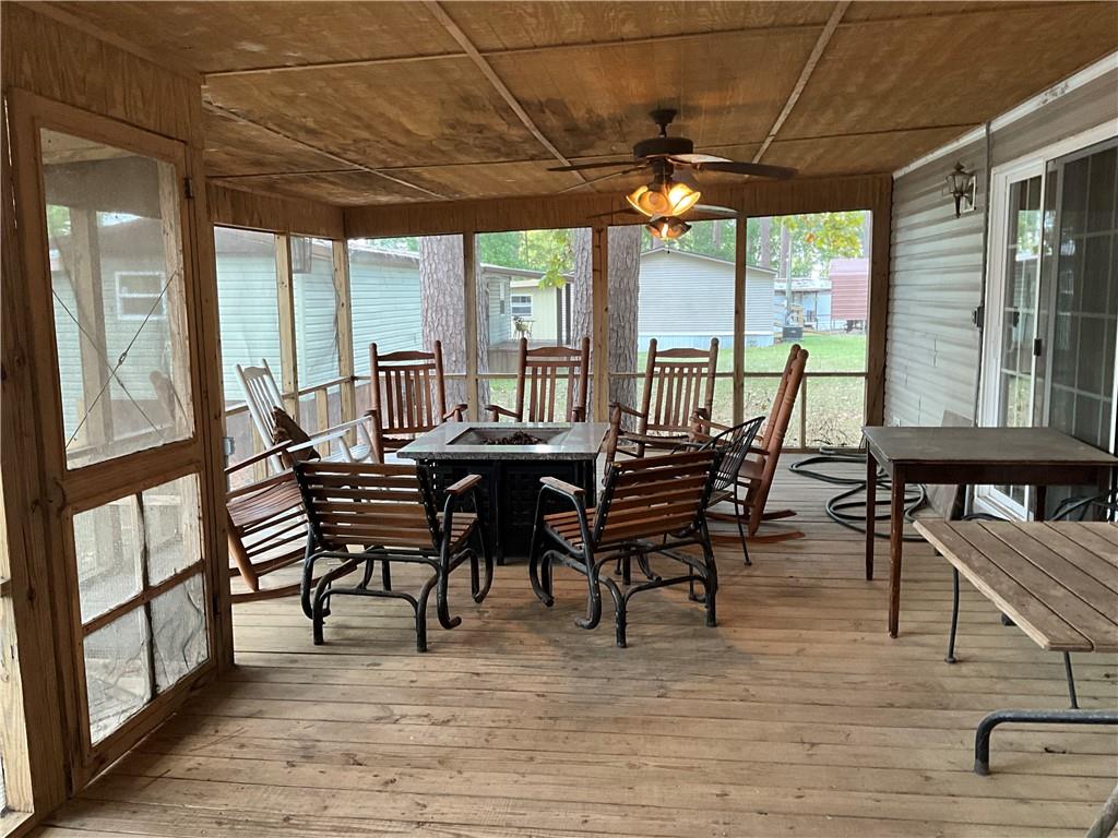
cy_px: 419
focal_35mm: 29
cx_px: 559
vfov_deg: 48.2
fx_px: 937
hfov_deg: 61.7
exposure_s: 1/60
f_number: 1.8
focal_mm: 3
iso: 100
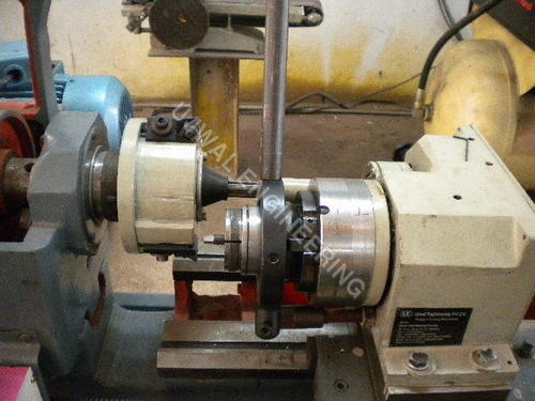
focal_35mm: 35
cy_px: 200
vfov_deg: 40.7
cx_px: 268
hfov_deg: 52.6
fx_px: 541
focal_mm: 6.3
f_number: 3.1
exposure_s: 1/8.8
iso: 669
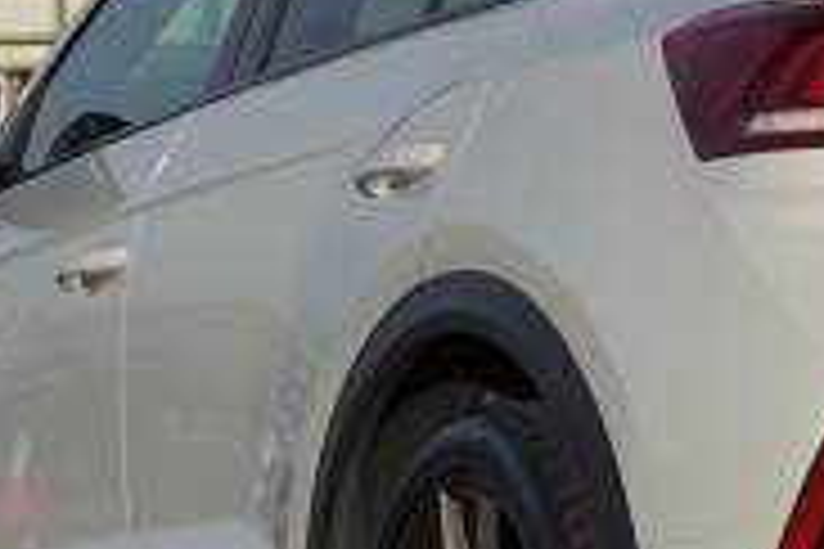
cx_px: 883
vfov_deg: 5.7
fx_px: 5516
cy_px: 248
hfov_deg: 8.5
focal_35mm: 241
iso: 100
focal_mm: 46
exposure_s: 1/250
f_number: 8
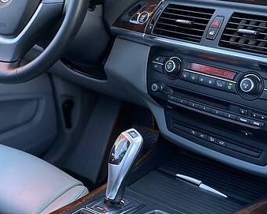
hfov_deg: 31.4
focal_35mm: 60
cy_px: 62
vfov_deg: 25.2
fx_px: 475
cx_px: 112
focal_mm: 4.2
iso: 125
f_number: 1.8
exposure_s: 1/121
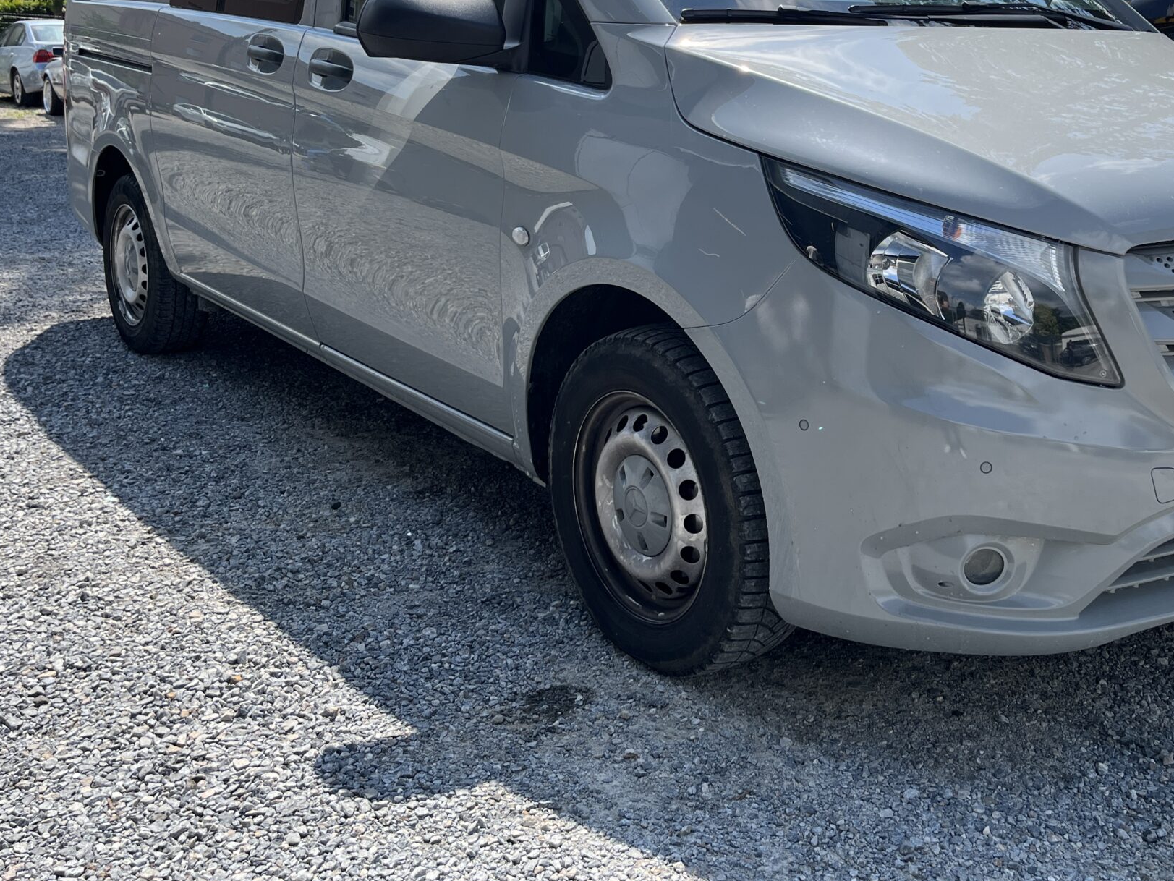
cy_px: 242
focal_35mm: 41
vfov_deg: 34.5
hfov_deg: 45.3
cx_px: 749
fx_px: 1391
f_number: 1.6
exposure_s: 1/2309
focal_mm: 5.1
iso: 50
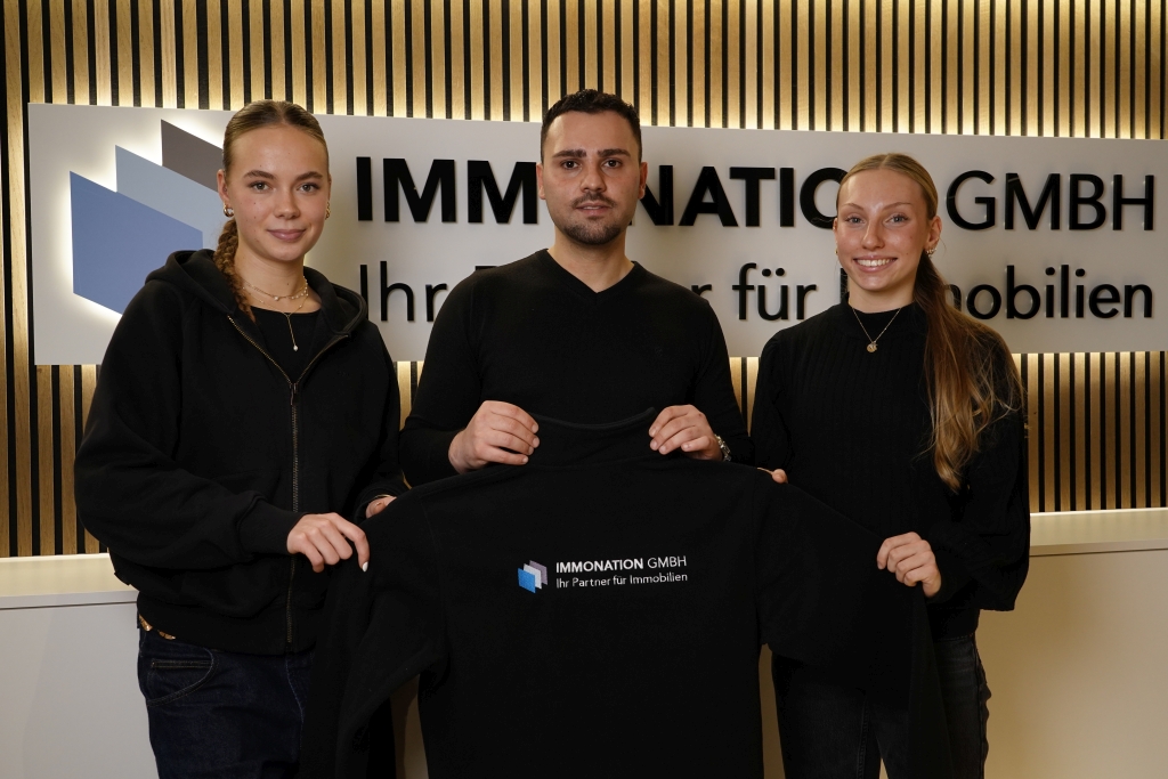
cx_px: 584
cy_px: 390
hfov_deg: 51.9
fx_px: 1201
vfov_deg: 36.0
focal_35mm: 37
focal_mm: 37
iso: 1600
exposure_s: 1/40
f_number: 6.3
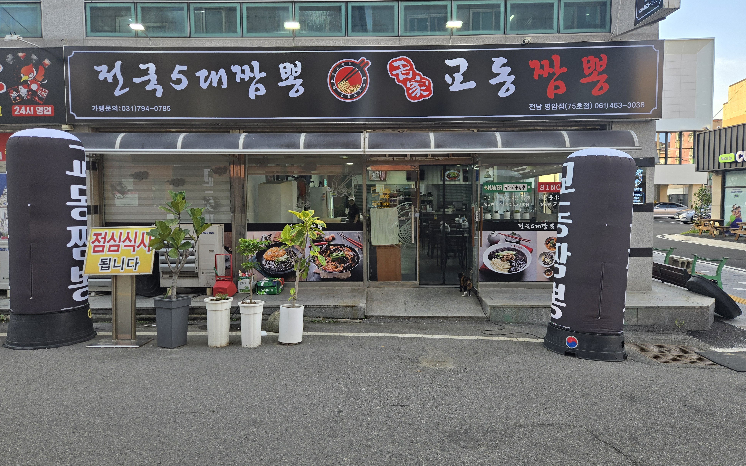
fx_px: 508
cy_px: 233
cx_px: 371
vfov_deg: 49.3
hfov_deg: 72.5
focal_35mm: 25
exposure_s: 1/779
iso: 80
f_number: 1.8
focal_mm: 5.4
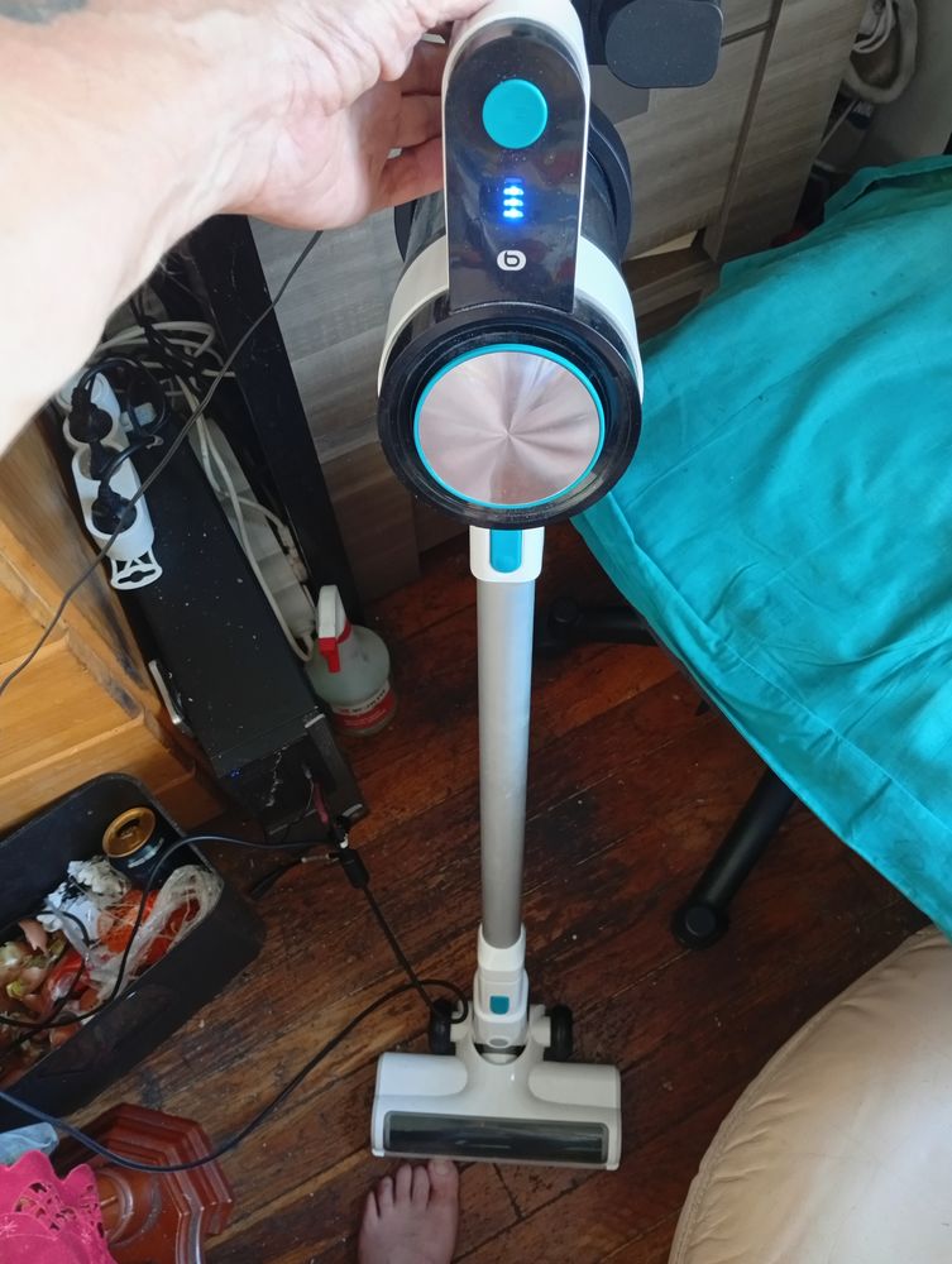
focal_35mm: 27
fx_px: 988
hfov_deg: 51.5
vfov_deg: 65.2
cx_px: 476
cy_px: 632
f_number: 1.8
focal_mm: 3.98
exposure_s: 1/33.3
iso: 621
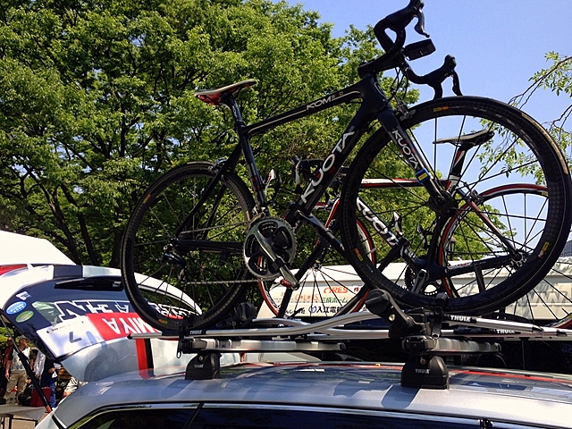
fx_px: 578
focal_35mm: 35
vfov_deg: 40.7
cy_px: 214
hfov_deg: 52.6
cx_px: 286
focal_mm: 4.28
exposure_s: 1/1082
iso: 64
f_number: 2.4
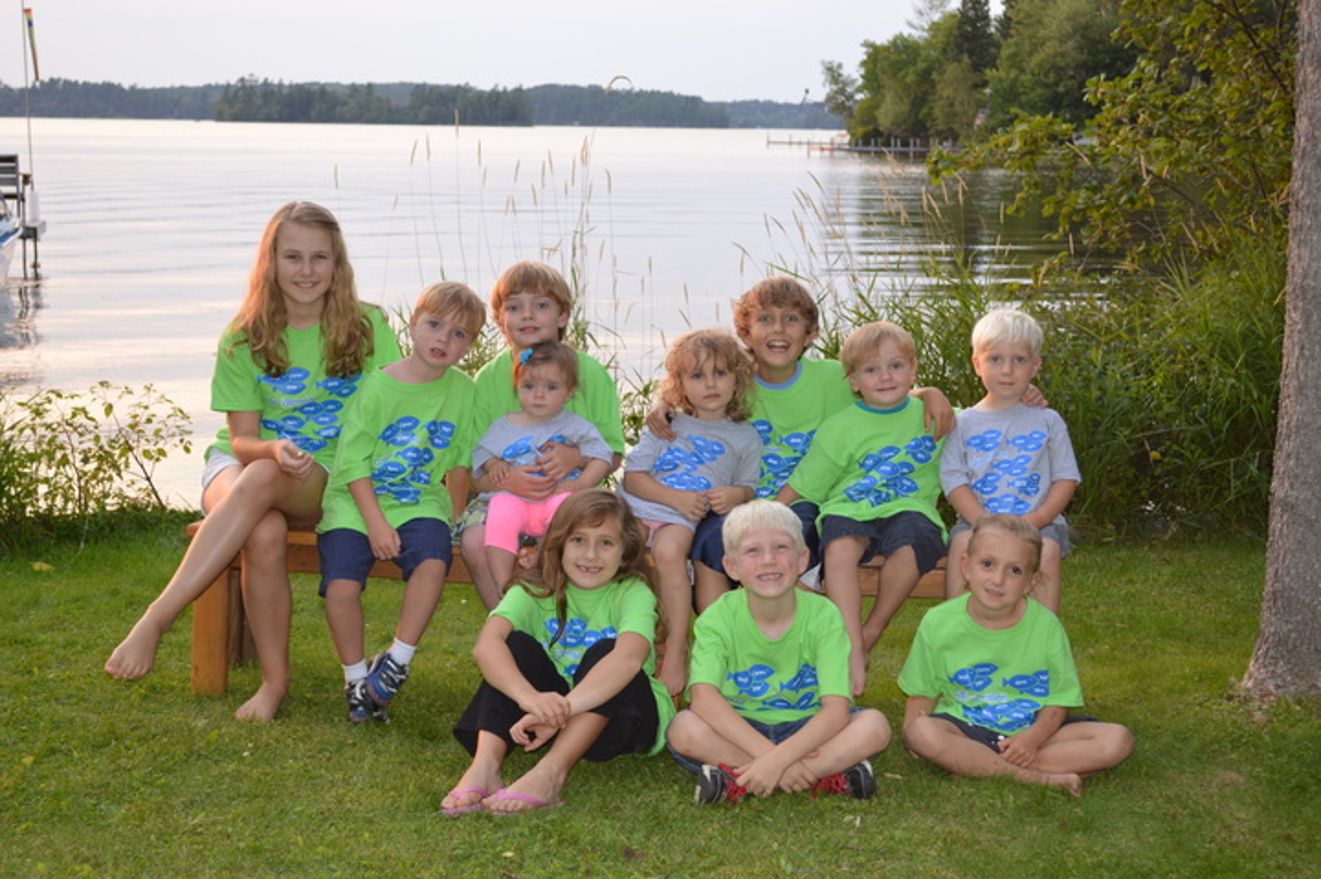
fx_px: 1980
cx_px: 660
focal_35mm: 54
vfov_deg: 25.0
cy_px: 440
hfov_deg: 36.9
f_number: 5
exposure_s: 1/125
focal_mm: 36
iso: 400
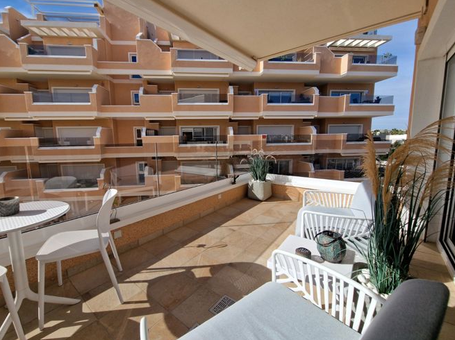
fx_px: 184
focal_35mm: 14
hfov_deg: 102.1
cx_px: 220
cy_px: 166
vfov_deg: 85.6
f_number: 2.2
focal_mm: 2.2
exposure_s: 1/2576
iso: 50
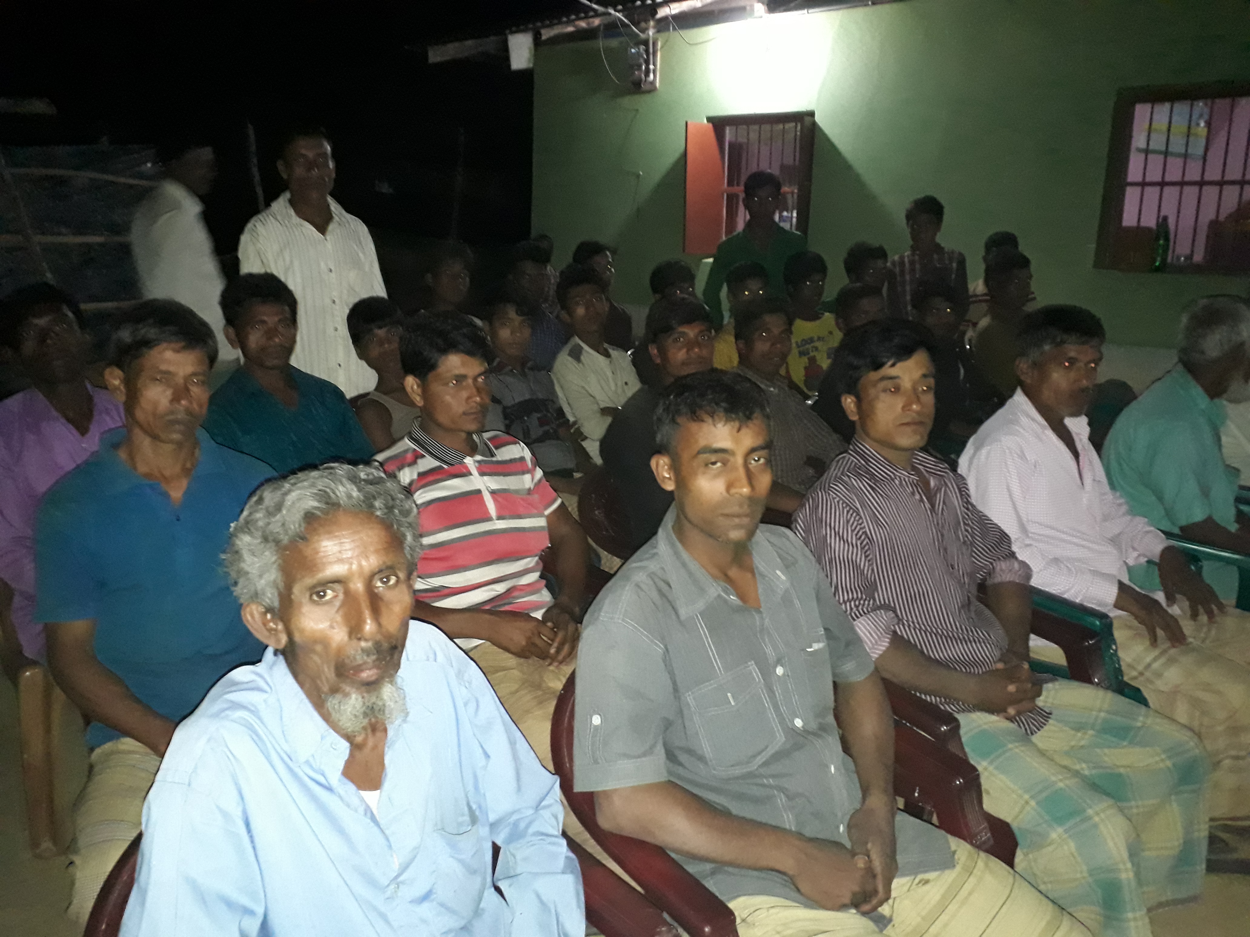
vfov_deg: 51.4
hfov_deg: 65.3
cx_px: 625
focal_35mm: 27
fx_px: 975
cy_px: 468
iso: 500
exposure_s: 1/17
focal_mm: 3.6
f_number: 1.9
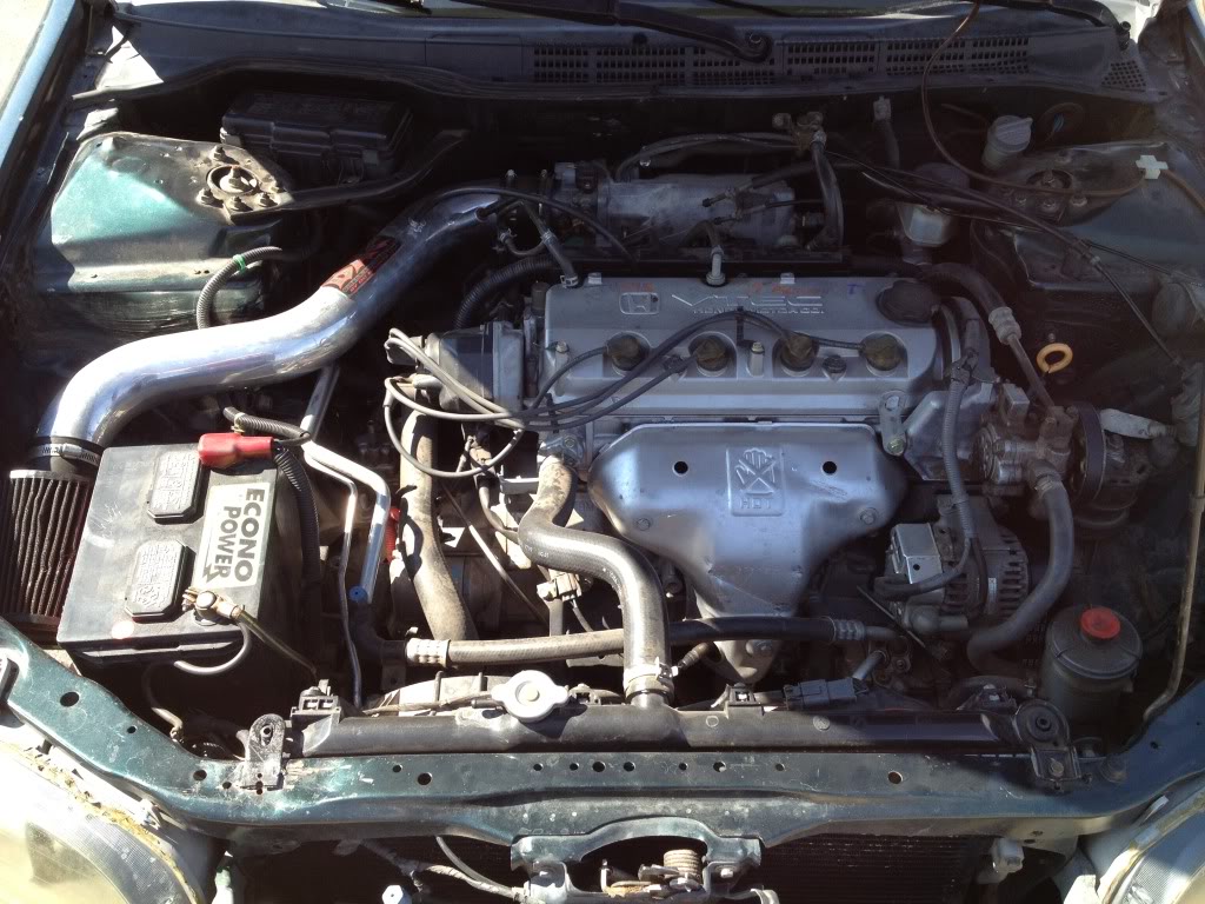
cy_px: 452
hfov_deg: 52.6
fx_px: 1218
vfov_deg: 40.7
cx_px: 602
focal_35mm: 35
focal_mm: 4.3
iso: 50
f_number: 2.4
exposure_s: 1/303
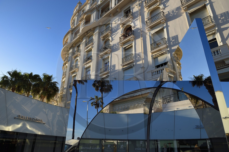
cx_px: 114
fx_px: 153
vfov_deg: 53.1
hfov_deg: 73.8
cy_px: 76
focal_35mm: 24
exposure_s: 1/250
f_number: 11
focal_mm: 24
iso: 200
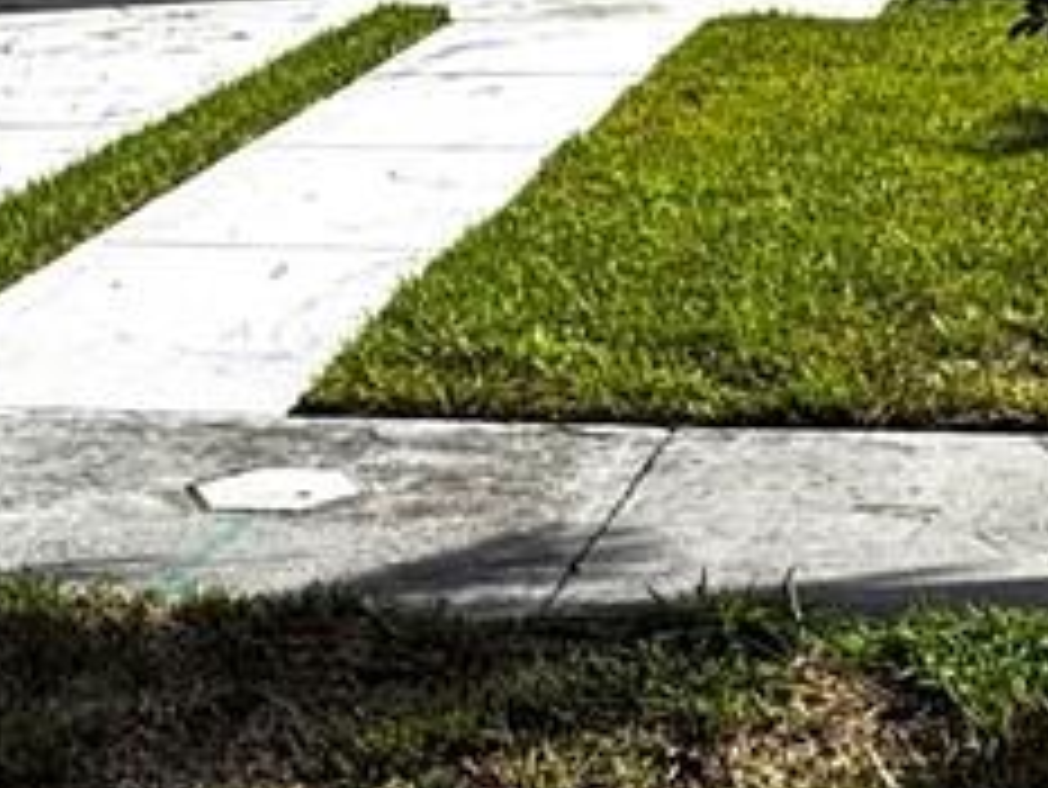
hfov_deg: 20.4
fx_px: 2908
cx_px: 576
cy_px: -117
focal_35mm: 96
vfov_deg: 15.0
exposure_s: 1/1672
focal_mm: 2.22
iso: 40
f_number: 2.2
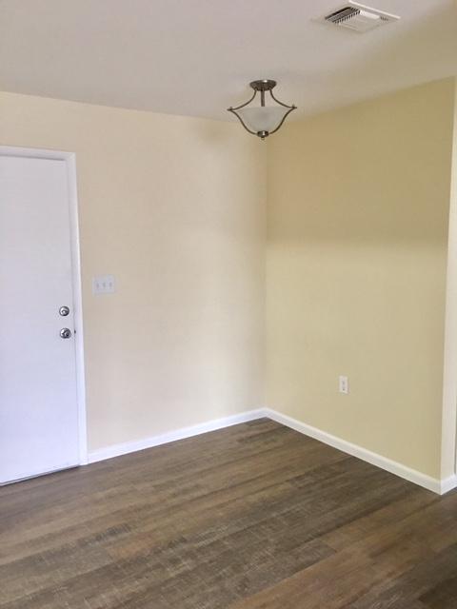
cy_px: 304
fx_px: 510
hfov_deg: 48.2
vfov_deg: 61.7
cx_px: 228
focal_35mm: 29
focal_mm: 4.15
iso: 100
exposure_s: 1/8
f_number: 2.2
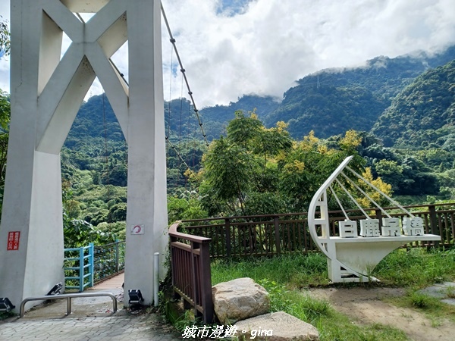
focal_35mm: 25
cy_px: 170
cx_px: 228
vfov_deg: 54.9
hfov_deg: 69.4
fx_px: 329
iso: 32
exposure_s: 1/389
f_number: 1.8
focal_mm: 4.6
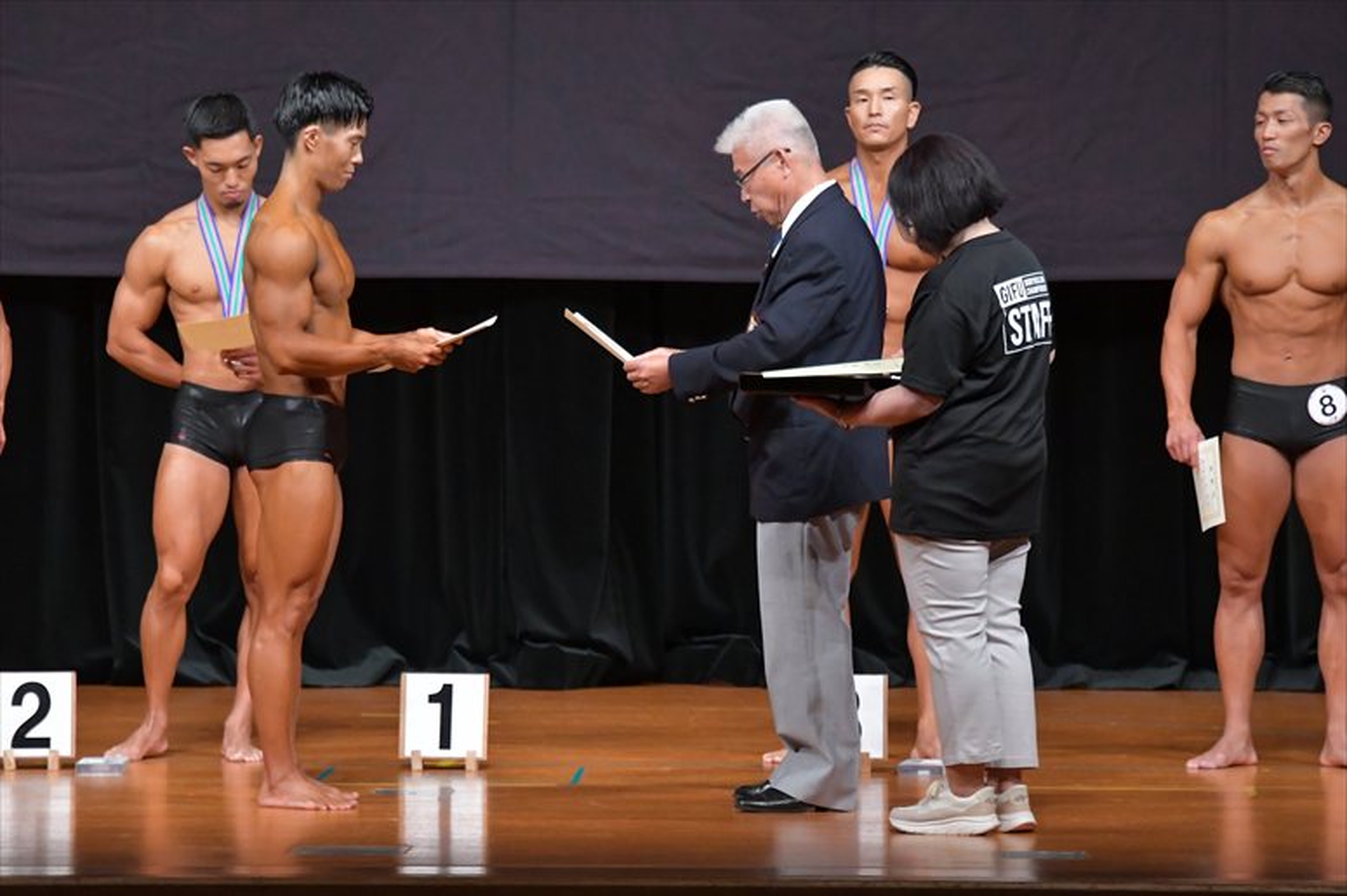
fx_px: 9537
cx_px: 674
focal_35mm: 255
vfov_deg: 5.4
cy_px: 448
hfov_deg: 8.1
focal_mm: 170
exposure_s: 1/400
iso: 5000
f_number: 5.6
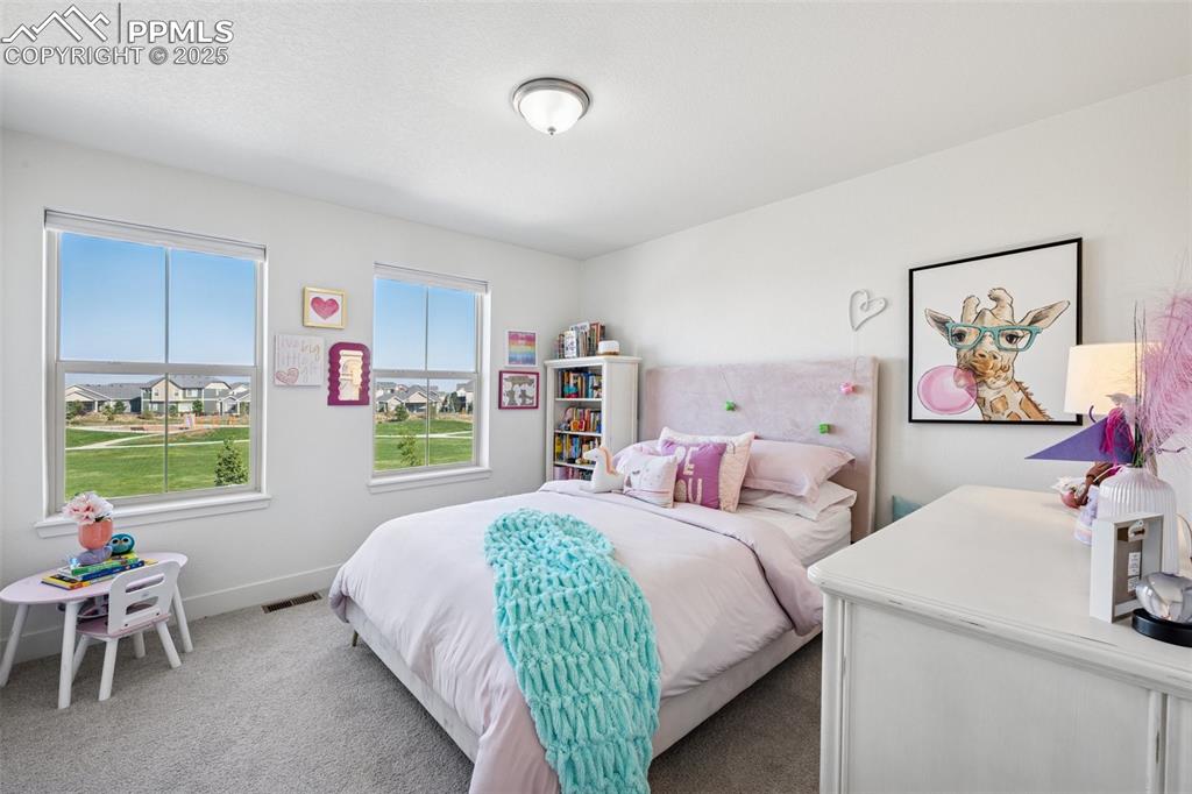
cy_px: 397
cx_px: 596
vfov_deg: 77.3
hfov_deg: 100.4
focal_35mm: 15
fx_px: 496
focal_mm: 15
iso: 100
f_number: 11
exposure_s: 1/8
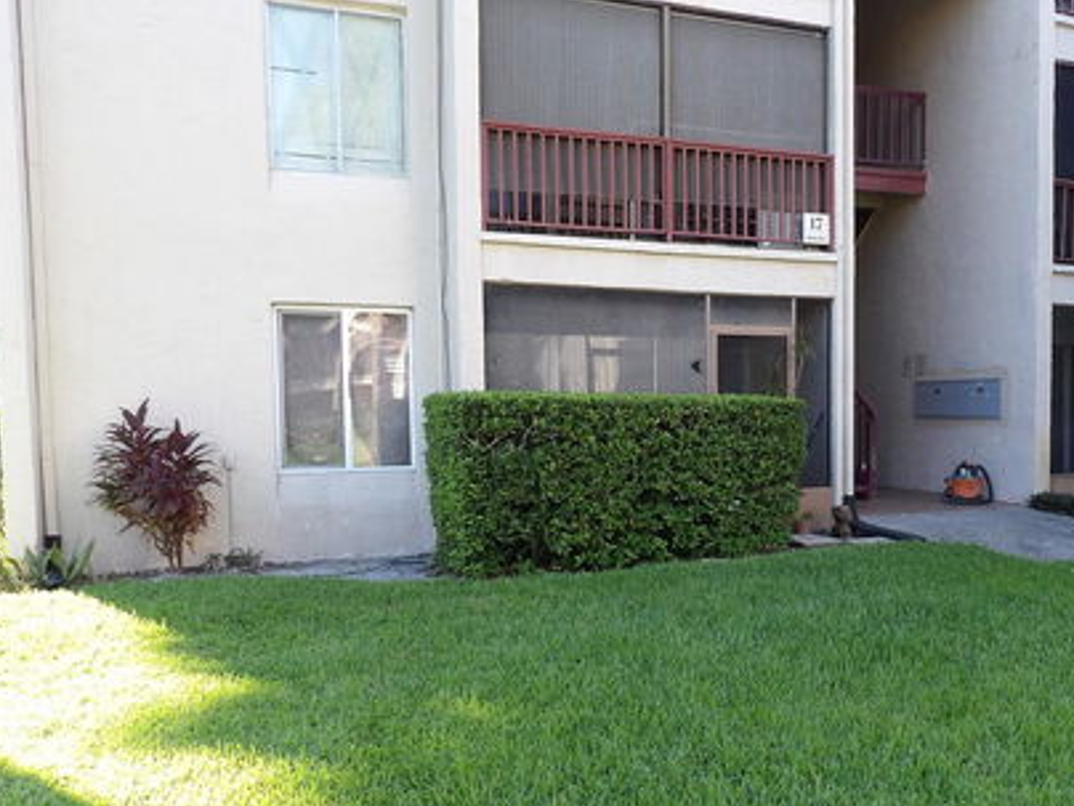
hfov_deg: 53.0
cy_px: 485
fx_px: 1055
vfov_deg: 41.6
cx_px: 704
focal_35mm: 34
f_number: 3.2
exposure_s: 1/103
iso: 100
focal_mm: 4.3
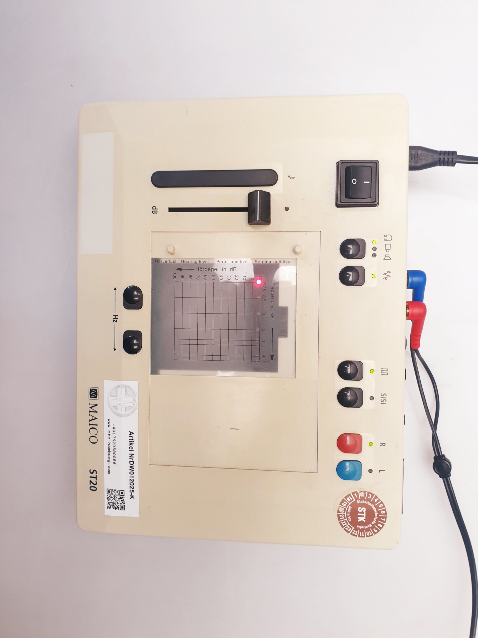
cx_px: 239
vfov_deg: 67.3
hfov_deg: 53.1
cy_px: 319
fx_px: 479
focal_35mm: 26
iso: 80
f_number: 2.4
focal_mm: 4.3
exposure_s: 1/50
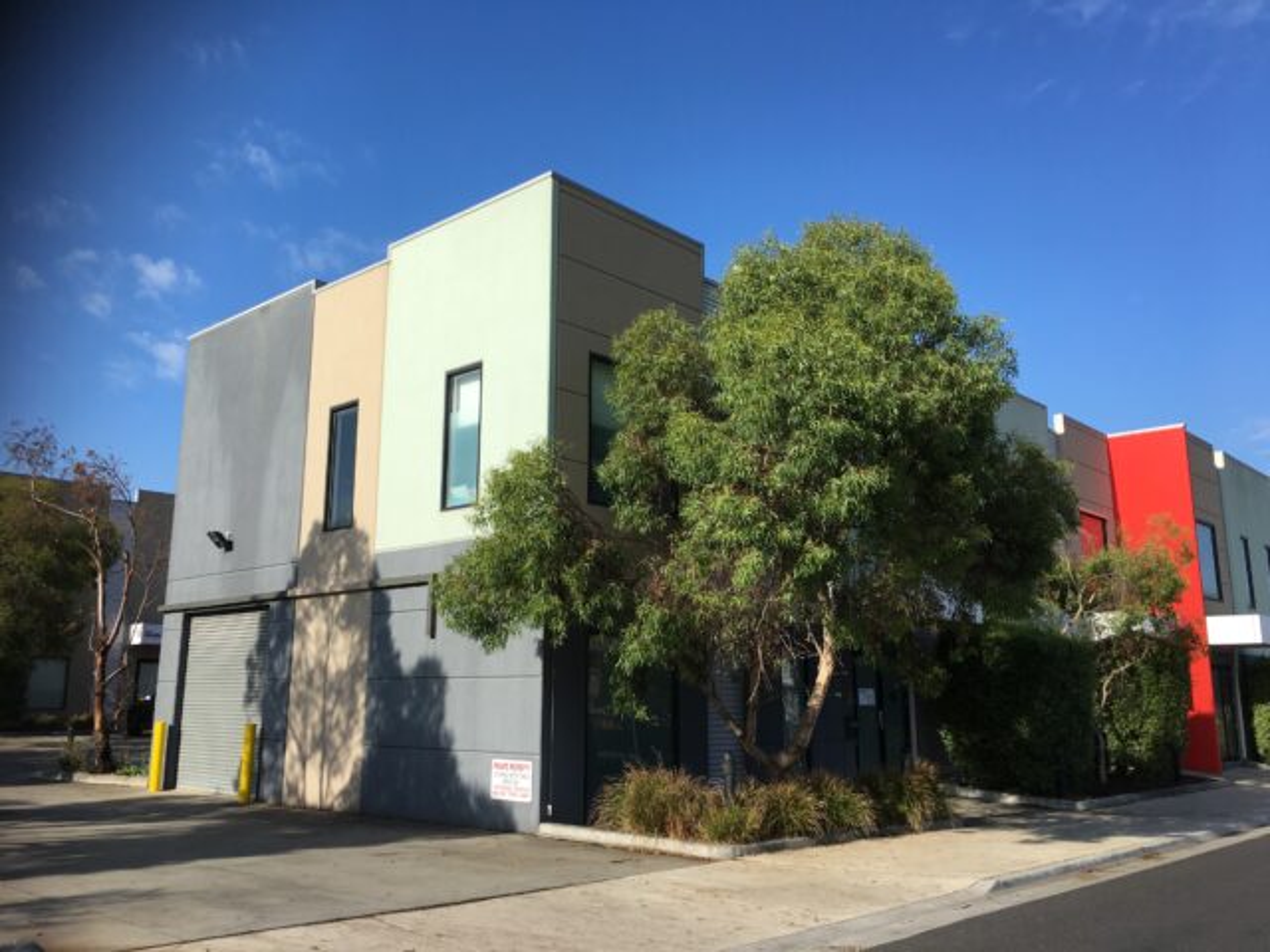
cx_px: 635
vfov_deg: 48.2
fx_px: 1064
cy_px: 476
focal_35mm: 29
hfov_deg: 61.7
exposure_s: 1/1709
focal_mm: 4.15
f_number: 2.2
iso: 25
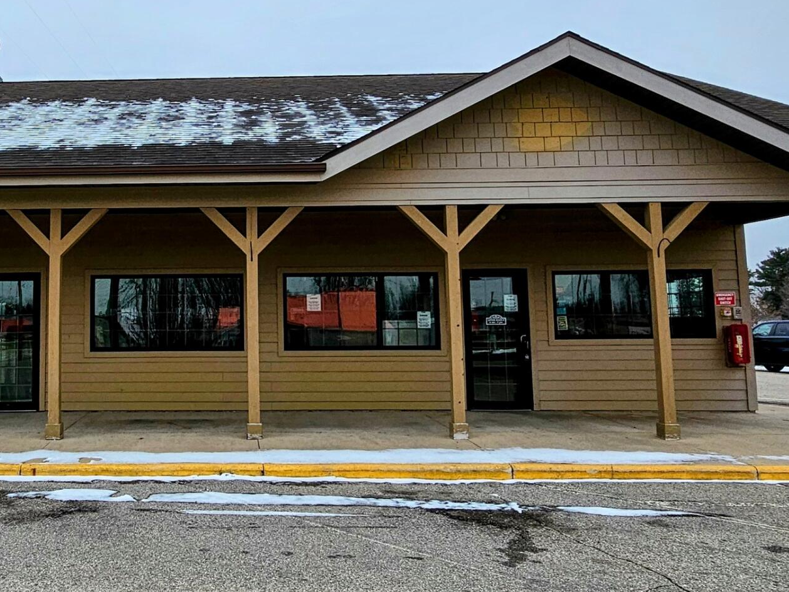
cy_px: 261
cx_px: 197
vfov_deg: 45.4
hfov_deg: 55.5
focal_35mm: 31
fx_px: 707
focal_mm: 2.2
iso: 50
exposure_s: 1/868
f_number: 2.2
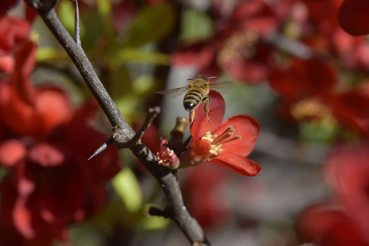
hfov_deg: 13.0
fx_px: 1614
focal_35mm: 158
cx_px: 184
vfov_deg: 8.7
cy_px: 123
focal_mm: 105
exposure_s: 1/3200
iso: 640
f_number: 5.6
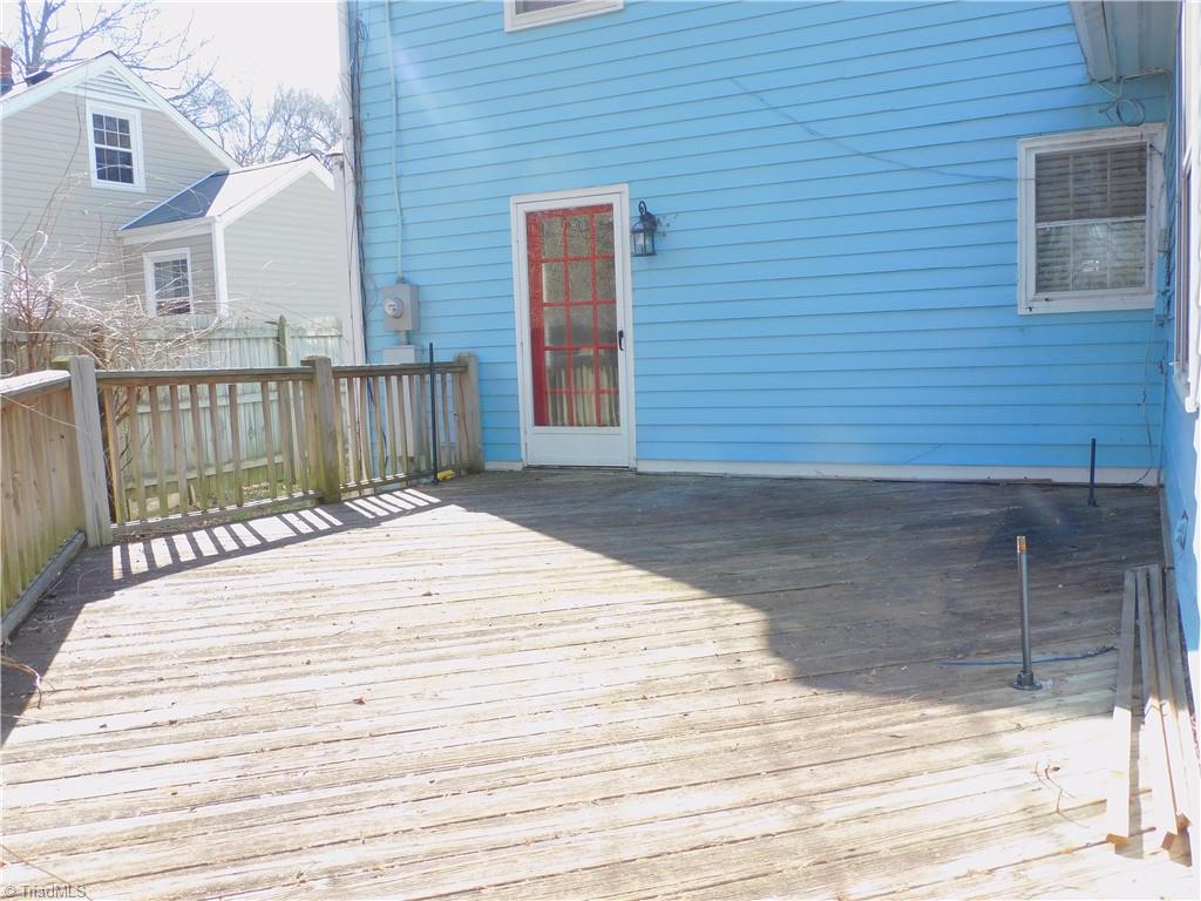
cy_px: 450
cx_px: 600
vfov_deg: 46.8
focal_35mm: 30
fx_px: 1041
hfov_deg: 60.0
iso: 125
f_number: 3.5
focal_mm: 5.4
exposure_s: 1/200
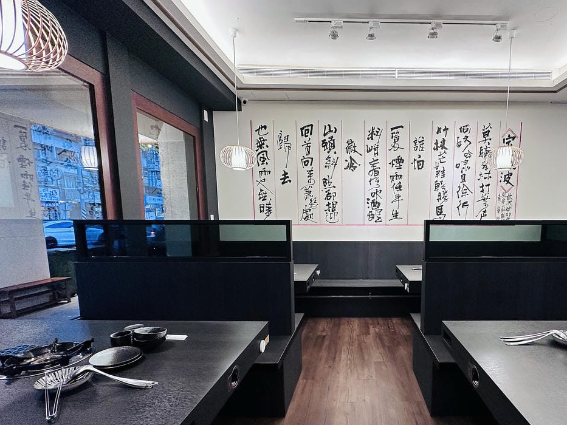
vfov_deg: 70.9
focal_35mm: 18
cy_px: 255
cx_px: 357
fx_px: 295
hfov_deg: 85.9
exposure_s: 1/120
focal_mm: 2.22
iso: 250
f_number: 2.2
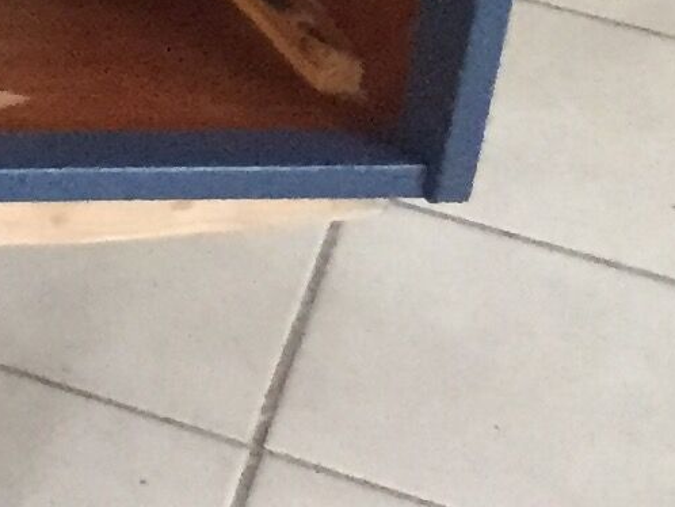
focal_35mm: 190
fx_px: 3707
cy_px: -567
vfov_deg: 7.5
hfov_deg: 8.4
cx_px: -1488
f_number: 2.2
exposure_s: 1/25
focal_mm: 4.15
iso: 250
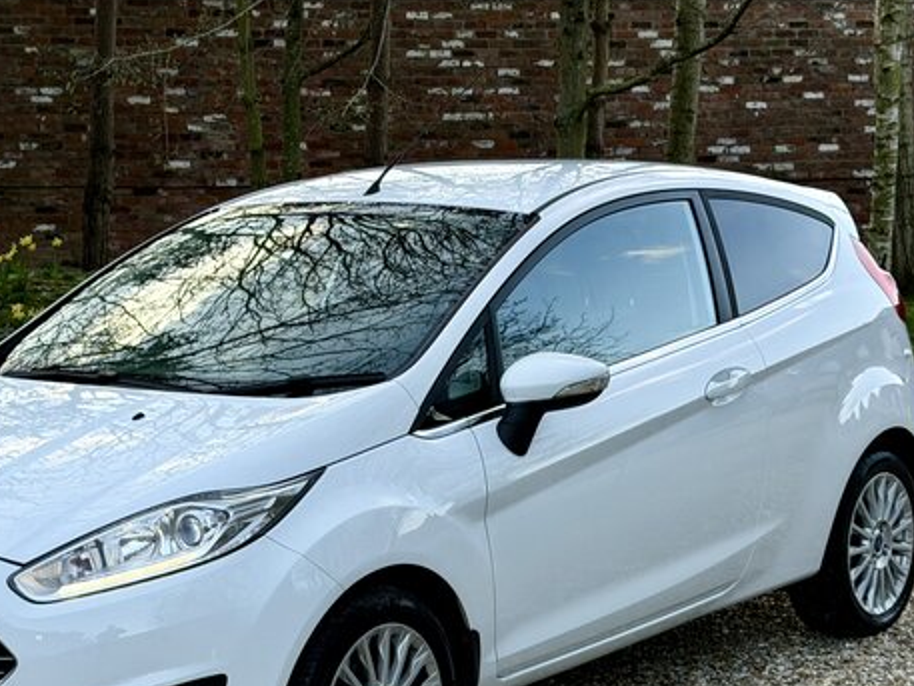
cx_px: 388
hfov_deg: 23.3
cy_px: 574
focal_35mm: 84
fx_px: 2219
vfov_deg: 17.4
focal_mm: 6.76
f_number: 1.78
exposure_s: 1/625
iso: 64
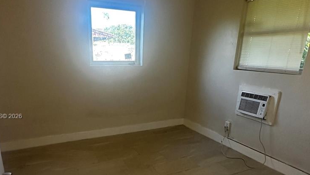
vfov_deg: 45.3
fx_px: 206
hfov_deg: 73.7
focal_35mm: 25
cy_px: 117
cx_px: 134
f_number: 2.2
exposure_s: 1/120
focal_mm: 2.22
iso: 320
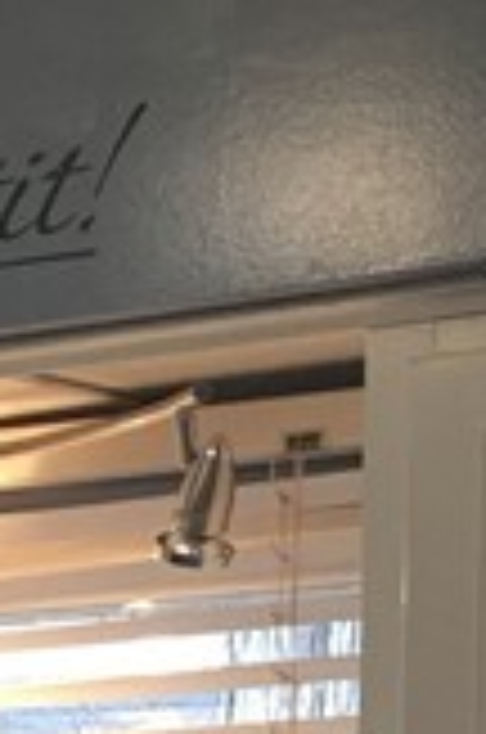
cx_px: -1166
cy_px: 1252
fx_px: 3864
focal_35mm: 190
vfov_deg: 10.3
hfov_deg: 6.4
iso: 50
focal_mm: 4.15
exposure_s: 1/15
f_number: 2.2
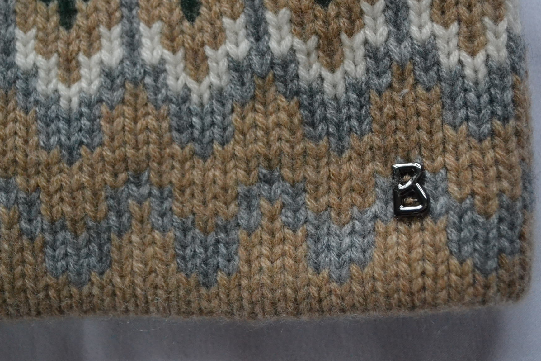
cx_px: 253
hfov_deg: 34.7
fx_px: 867
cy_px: 126
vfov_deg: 23.4
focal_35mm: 58
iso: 2800
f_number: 4.5
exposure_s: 1/60
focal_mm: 29
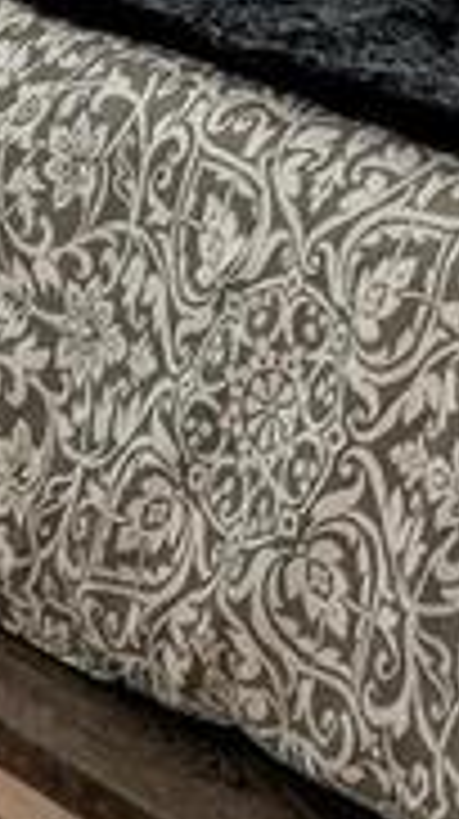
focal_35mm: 133
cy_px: -938
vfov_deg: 13.3
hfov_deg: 8.1
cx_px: 1224
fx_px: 2886
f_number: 8
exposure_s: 1/4
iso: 100
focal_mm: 16
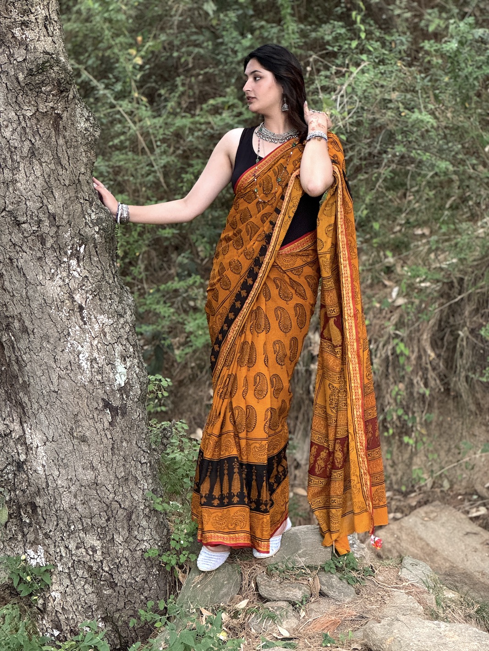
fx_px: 1450
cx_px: 244
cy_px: 326
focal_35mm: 77
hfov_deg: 19.1
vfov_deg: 25.3
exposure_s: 1/60
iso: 400
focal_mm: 9
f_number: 2.8
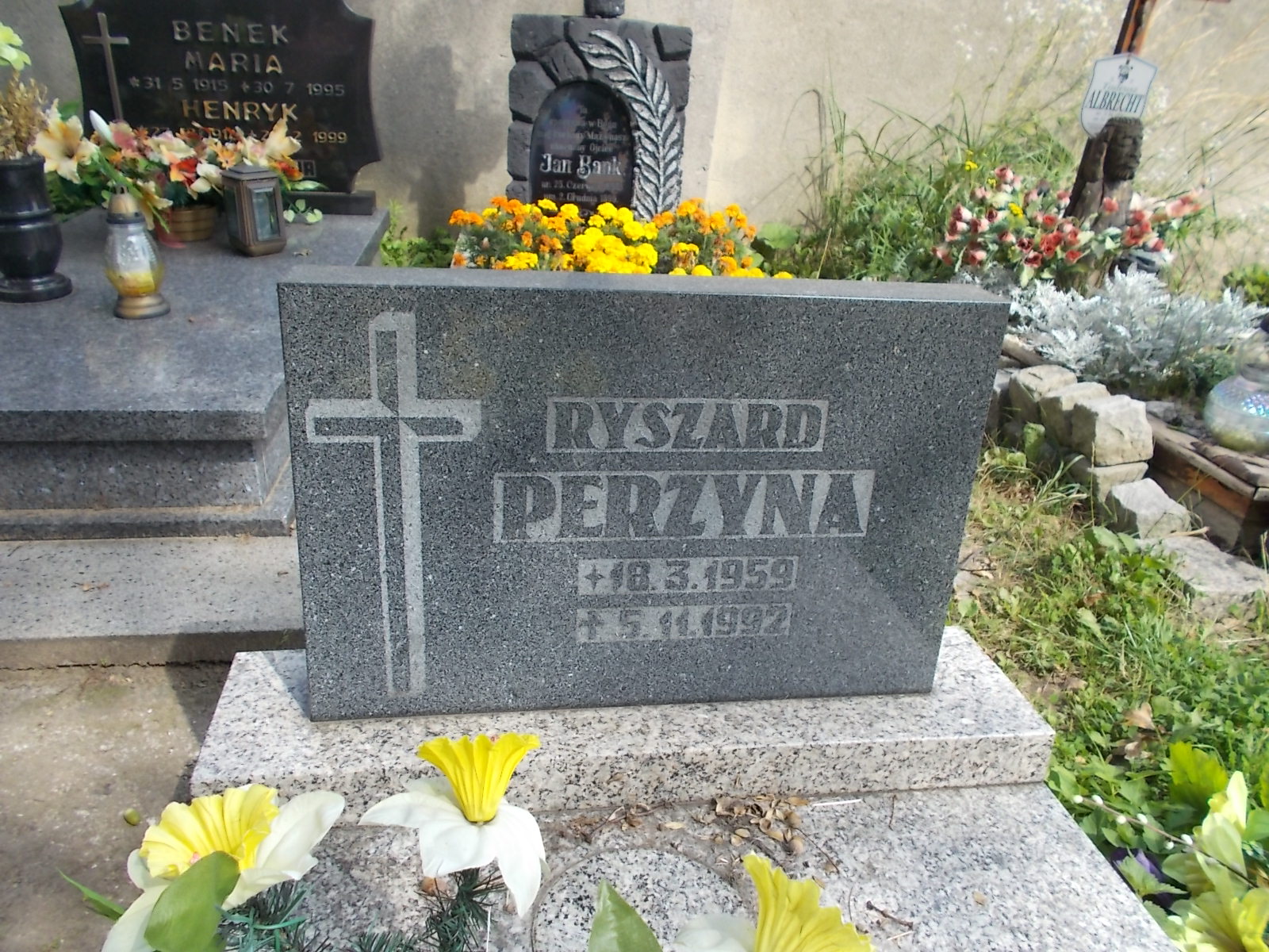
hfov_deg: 67.3
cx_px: 634
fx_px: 953
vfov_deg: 53.1
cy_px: 476
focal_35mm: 26
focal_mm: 4.6
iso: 80
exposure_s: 1/400
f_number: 3.2
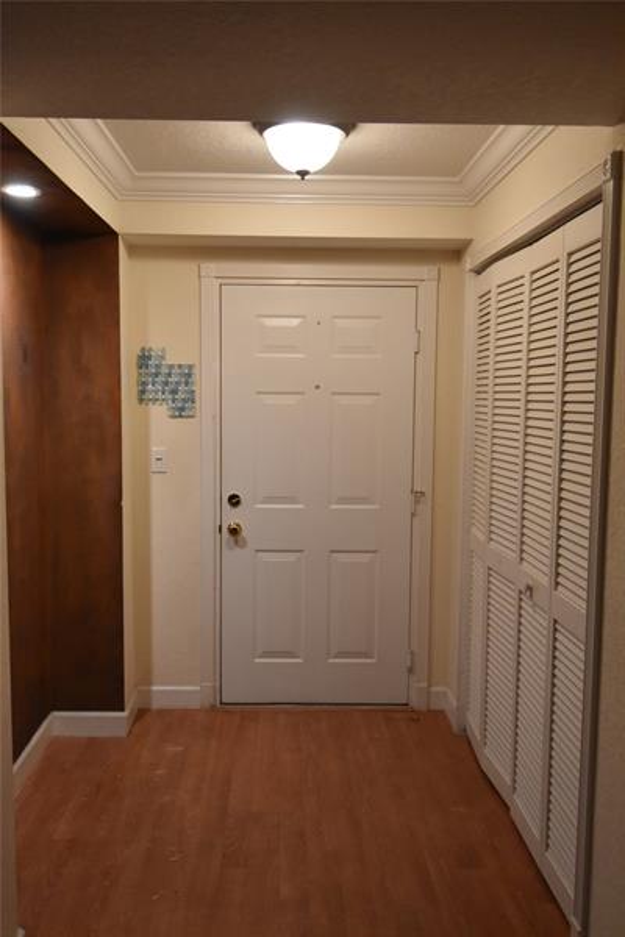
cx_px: 312
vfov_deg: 61.9
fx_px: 781
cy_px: 468
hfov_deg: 43.6
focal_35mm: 30
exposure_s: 1/125
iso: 2500
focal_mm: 20
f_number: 4
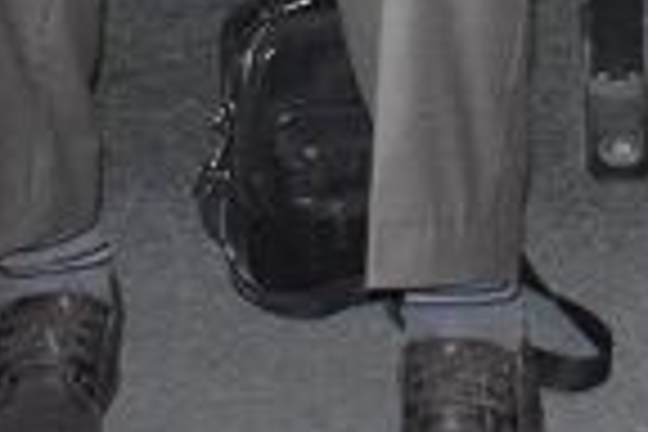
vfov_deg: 5.6
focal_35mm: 233
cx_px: 814
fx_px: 4194
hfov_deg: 8.7
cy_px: -758
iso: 4500
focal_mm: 28
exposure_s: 1/60
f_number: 4.2
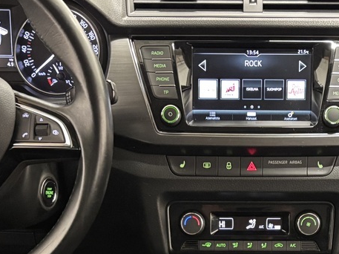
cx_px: 228
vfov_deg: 17.1
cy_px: 315
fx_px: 802
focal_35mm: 82
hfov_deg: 23.7
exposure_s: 1/17
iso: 1600
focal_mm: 5.96
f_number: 1.6
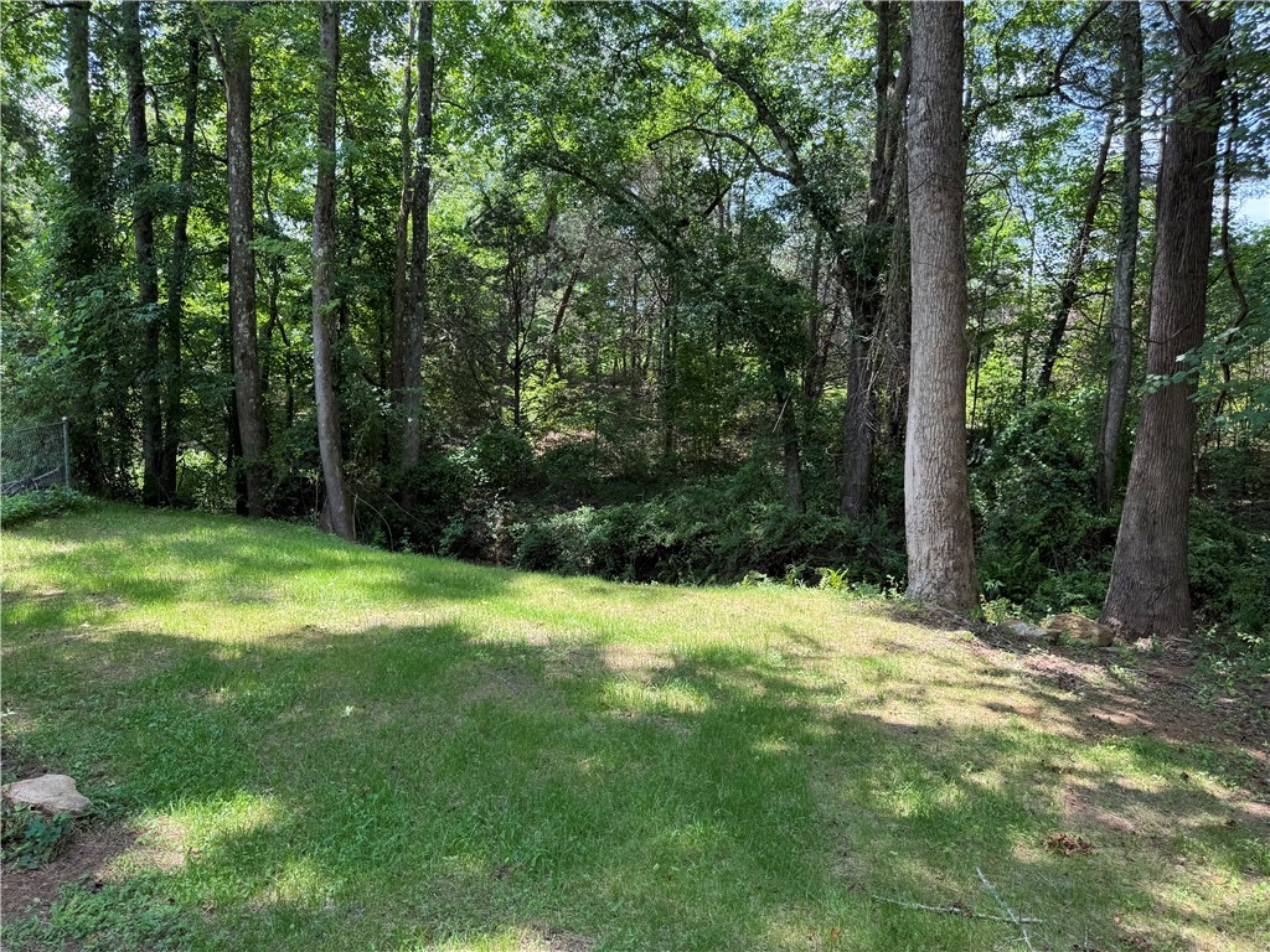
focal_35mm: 24
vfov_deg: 56.8
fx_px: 881
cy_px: 476
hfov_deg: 71.6
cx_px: 635
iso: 80
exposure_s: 1/361
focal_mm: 6.76
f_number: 1.78
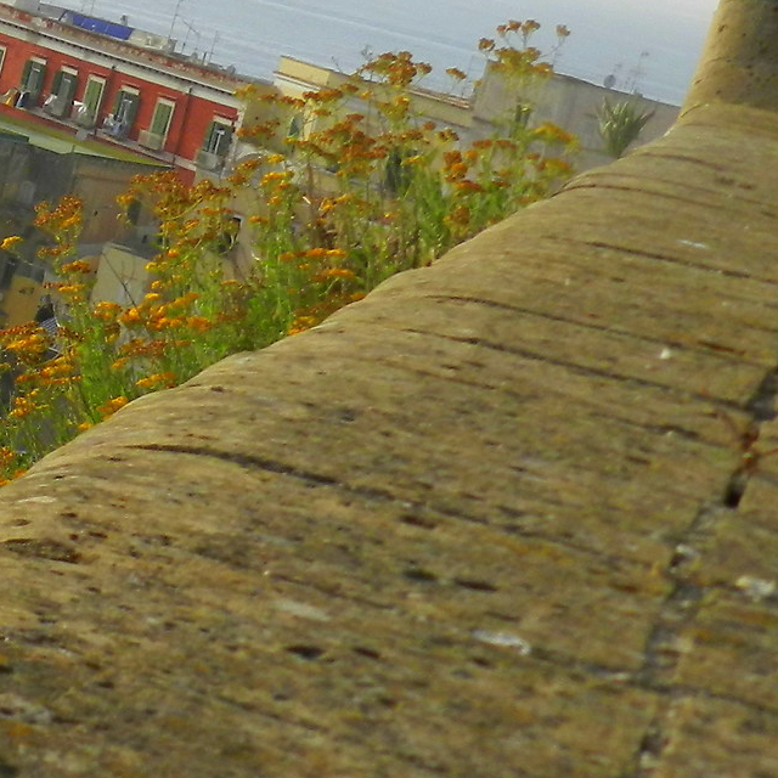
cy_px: 332
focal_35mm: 126
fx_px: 3204
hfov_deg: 12.8
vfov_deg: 13.8
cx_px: -549
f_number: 4
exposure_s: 1/1000
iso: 160
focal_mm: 6.7
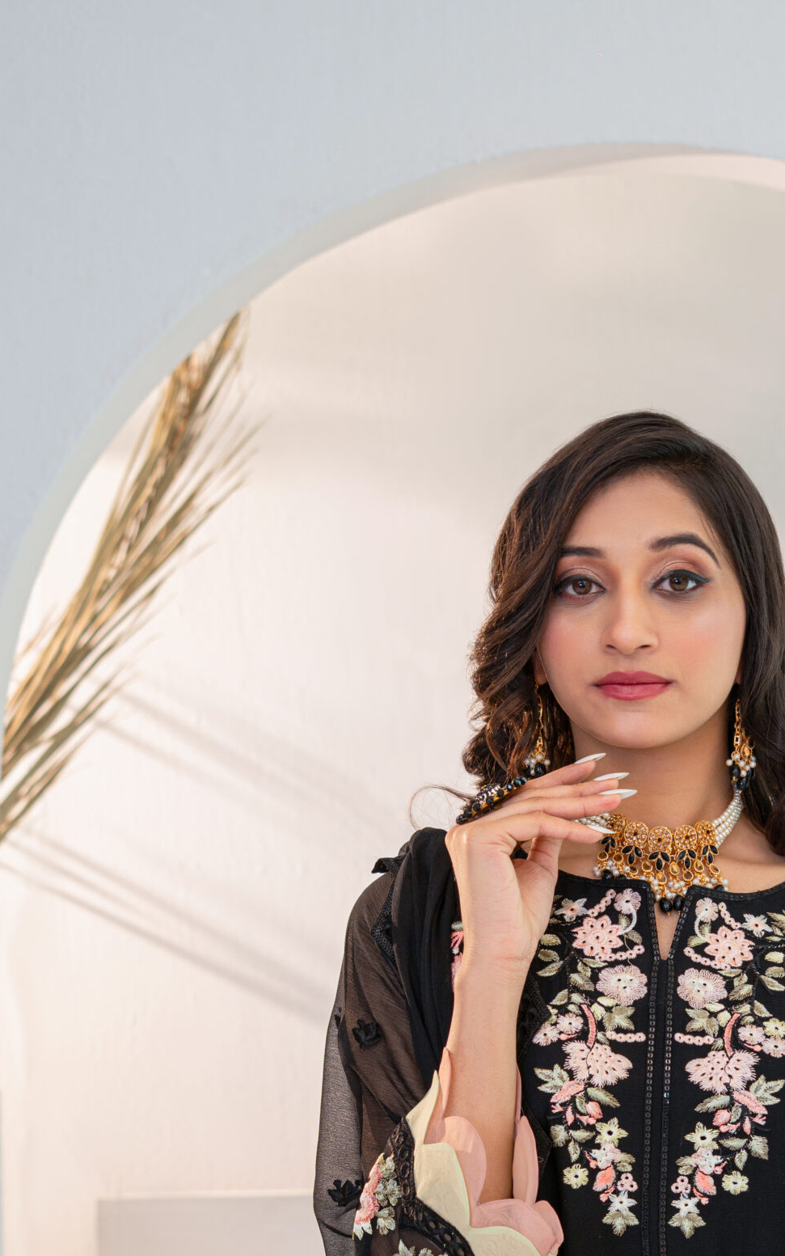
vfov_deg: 24.4
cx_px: 680
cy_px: 924
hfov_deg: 15.4
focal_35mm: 84
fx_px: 2875
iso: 200
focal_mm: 50
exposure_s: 1/100
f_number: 4.5
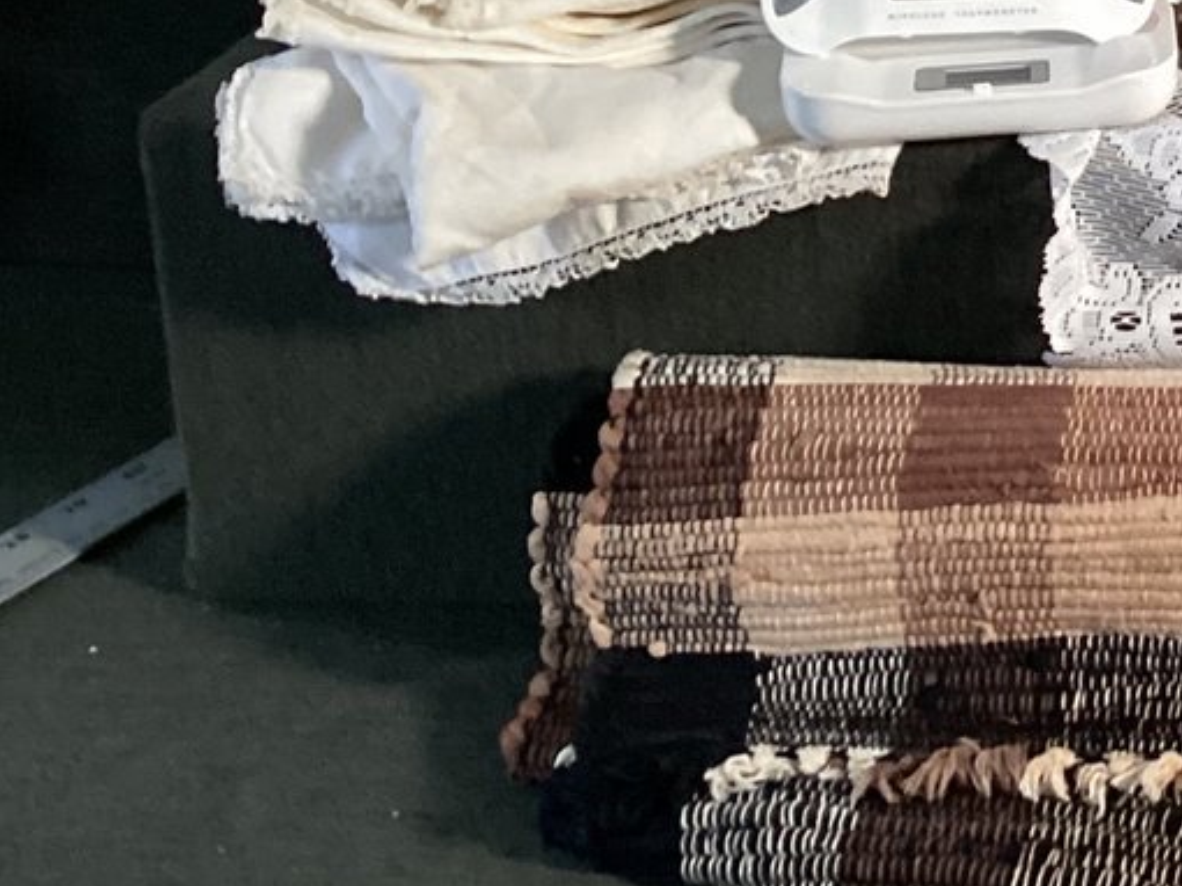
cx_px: 1749
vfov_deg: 15.4
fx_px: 3140
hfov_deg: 18.9
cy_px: -191
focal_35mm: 92
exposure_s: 1/50
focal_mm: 3.3
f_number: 2.4
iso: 200
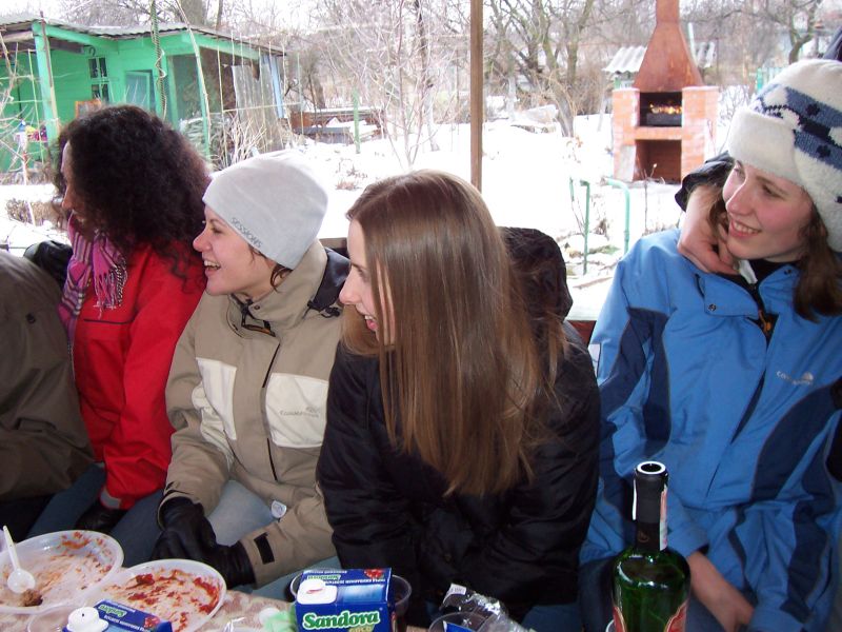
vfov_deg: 38.7
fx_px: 900
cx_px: 421
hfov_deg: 50.1
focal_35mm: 37
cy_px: 316
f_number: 2.8
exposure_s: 1/60
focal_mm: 5.6
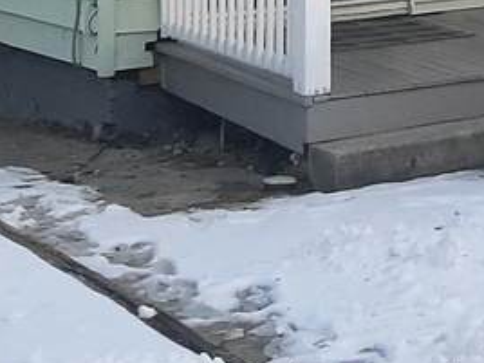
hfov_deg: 15.3
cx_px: 591
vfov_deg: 10.8
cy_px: -394
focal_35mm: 124
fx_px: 1734
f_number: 1.7
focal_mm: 3.93
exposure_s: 1/182
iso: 40
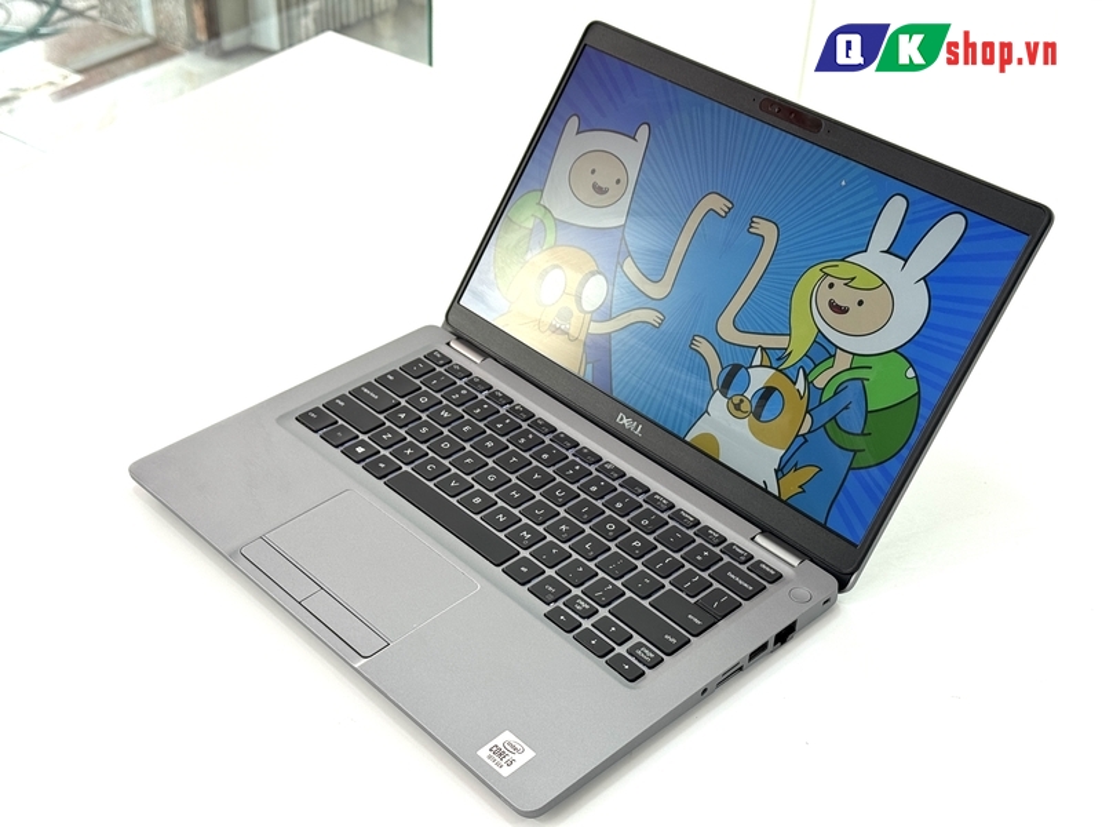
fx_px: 1528
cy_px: 414
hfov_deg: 39.7
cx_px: 551
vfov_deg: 30.3
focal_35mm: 48
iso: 64
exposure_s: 1/165
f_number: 1.78
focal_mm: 6.76
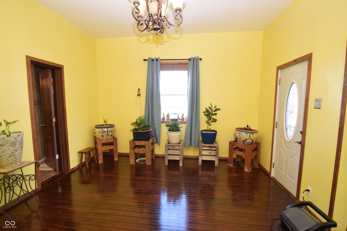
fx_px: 159
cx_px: 174
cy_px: 116
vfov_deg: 72.1
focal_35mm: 16
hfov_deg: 95.0
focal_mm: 11
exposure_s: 1/80
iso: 800
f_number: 4.5
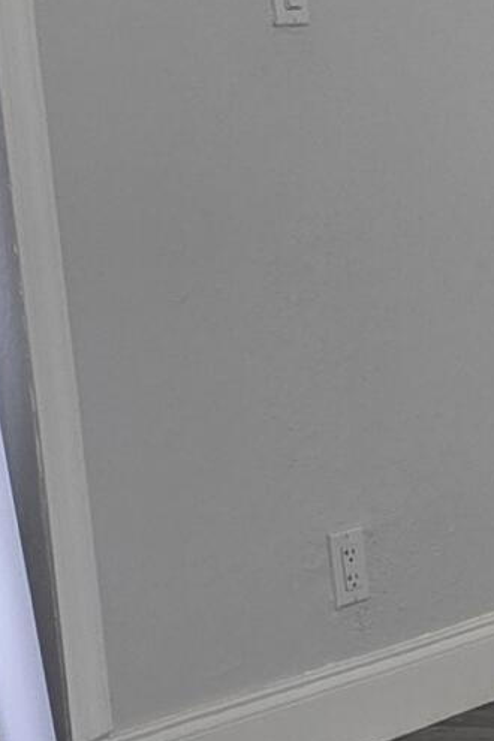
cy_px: 455
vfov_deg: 14.1
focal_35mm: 145
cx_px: 2138
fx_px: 2984
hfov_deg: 6.8
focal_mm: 5.4
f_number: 1.8
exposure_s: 1/120
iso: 100
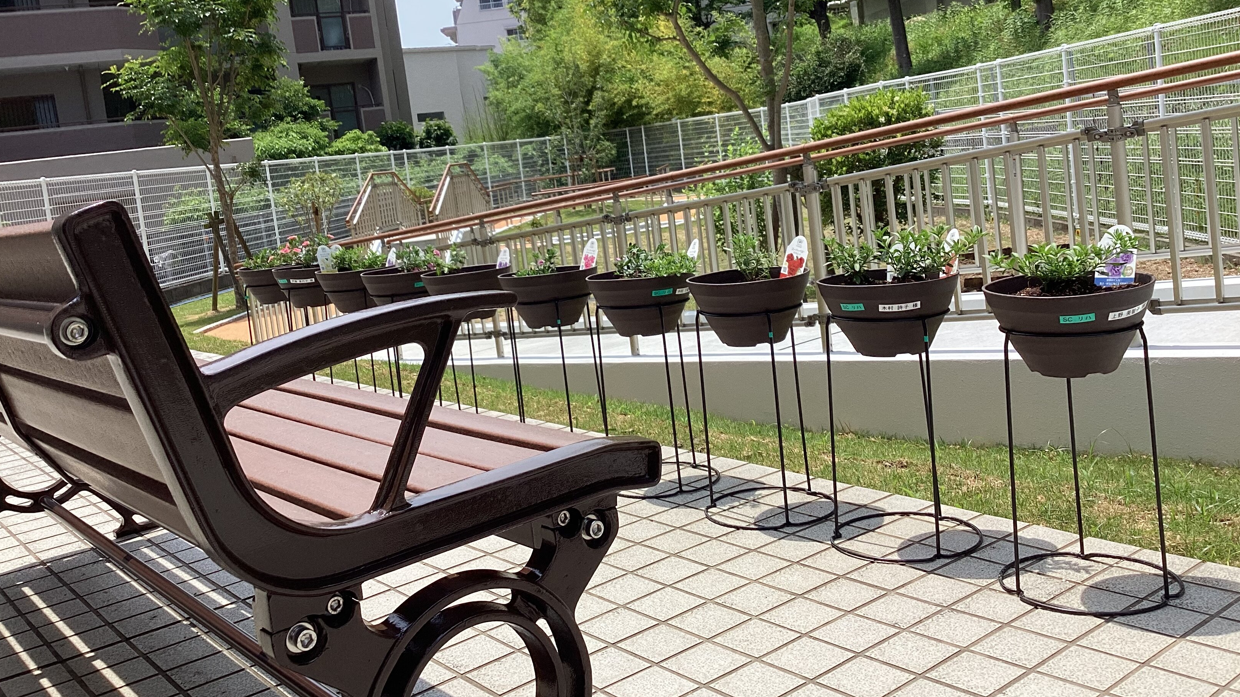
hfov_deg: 58.0
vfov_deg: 34.4
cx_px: 619
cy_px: 250
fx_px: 1118
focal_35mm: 34
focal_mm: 3.3
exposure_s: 1/1045
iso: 25
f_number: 2.4
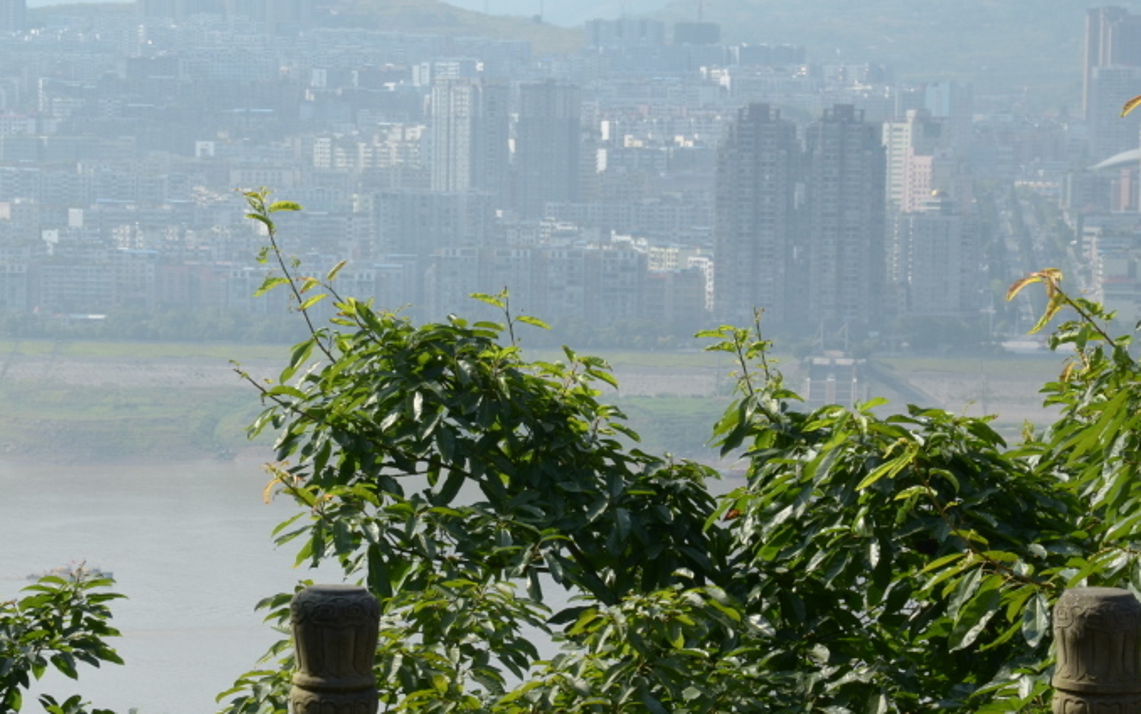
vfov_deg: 10.2
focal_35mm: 129
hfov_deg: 16.1
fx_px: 4012
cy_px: 404
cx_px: 377
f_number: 10
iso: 200
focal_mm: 56
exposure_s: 1/320
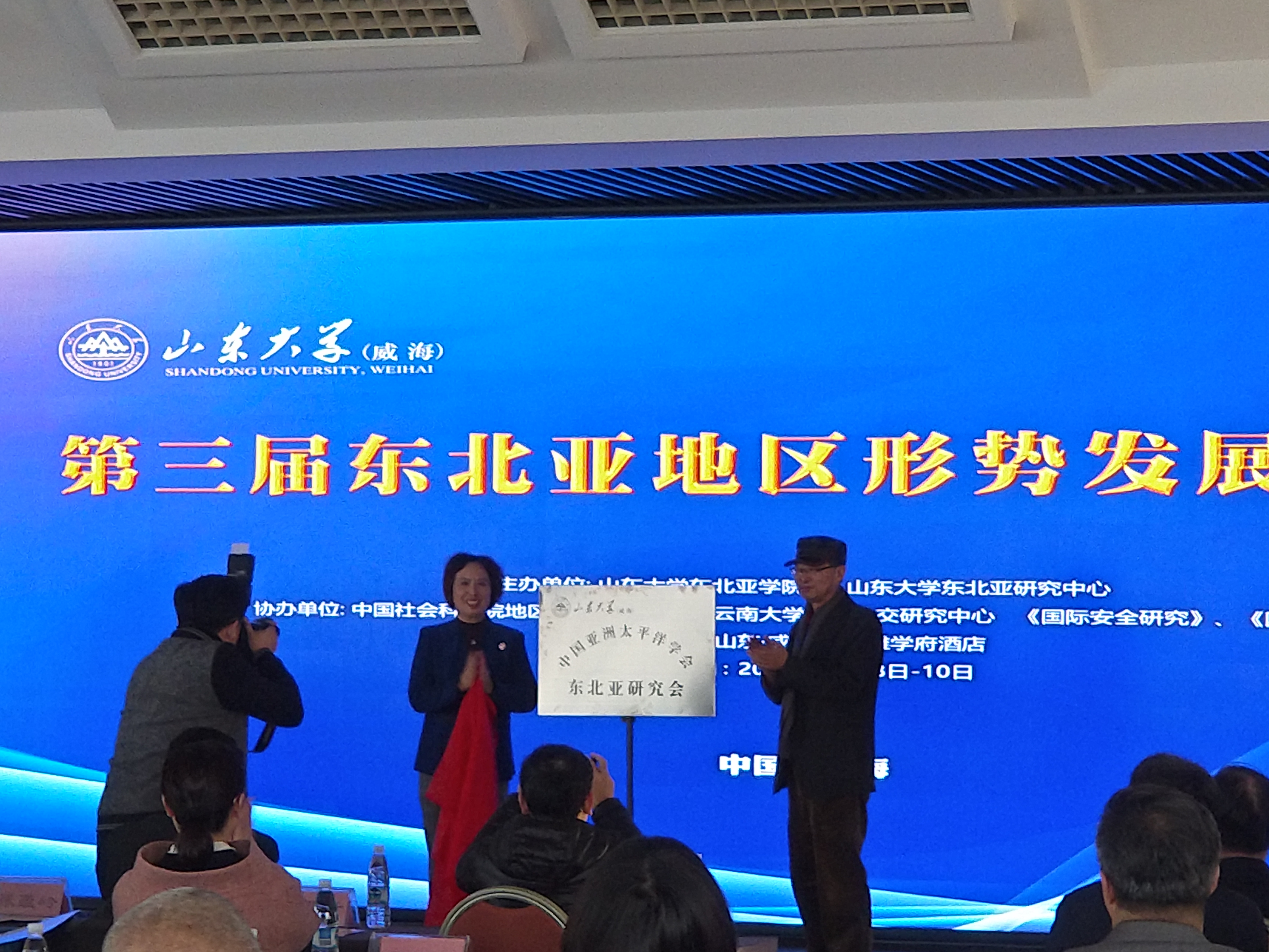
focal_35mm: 33
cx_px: 632
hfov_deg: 55.4
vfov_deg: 42.9
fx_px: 1210
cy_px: 485
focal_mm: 5.47
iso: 71
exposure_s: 1/50
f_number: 2.6
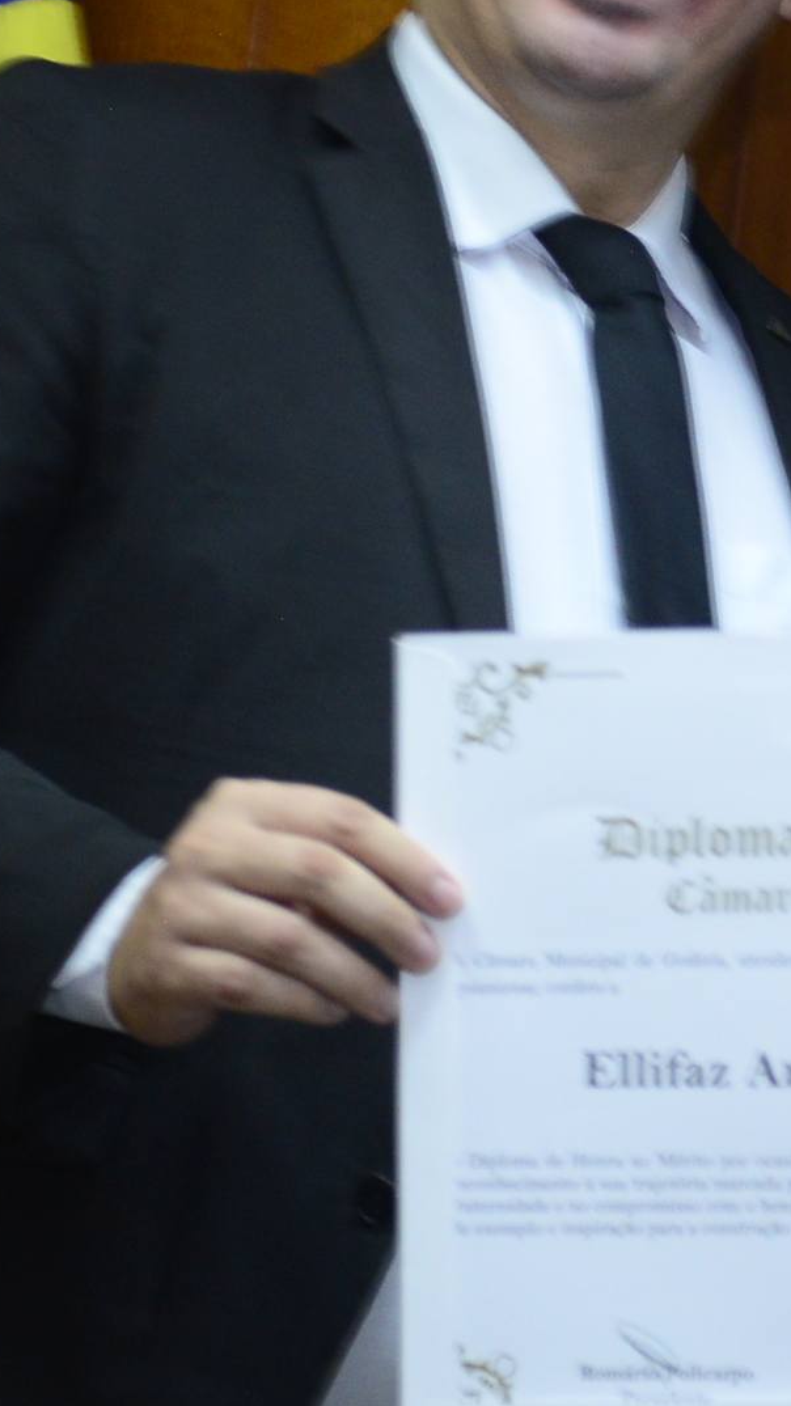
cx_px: 714
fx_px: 6787
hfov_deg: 6.7
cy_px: 429
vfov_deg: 11.8
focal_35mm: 182
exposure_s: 1/125
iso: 2000
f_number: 2.8
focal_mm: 62
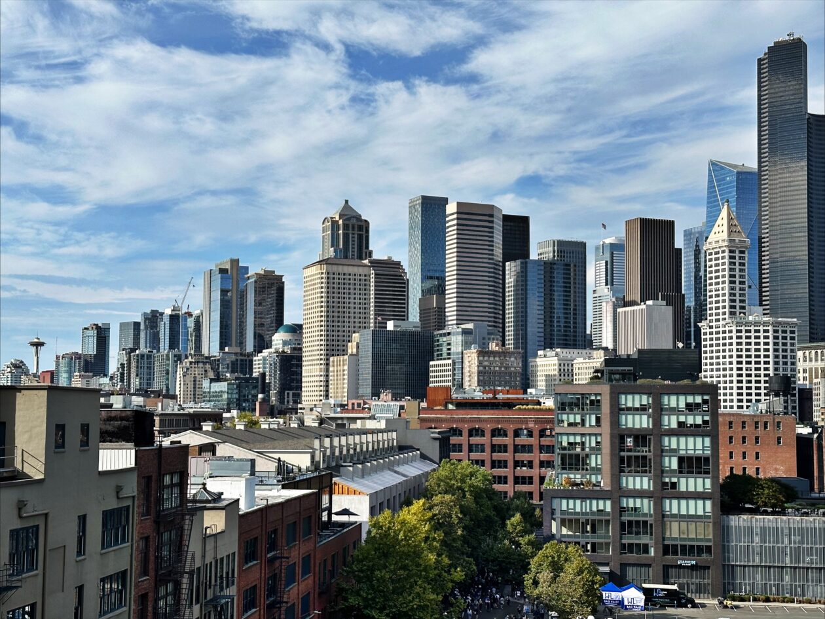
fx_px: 1144
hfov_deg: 39.7
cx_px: 412
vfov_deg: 30.3
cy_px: 310
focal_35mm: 48
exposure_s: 1/4367
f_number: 1.78
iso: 64
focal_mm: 6.86
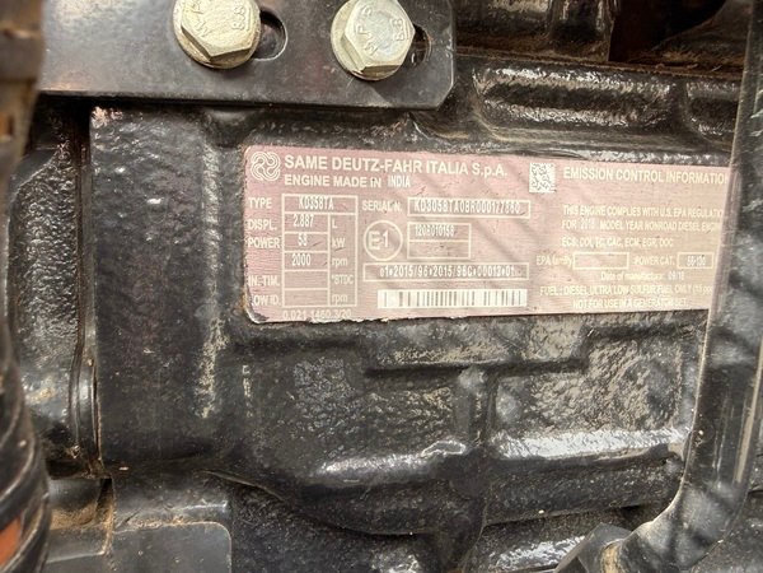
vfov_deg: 56.8
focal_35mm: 24
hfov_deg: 71.6
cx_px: 382
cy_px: 286
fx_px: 529
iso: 50
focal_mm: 2.22
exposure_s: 1/99
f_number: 2.2
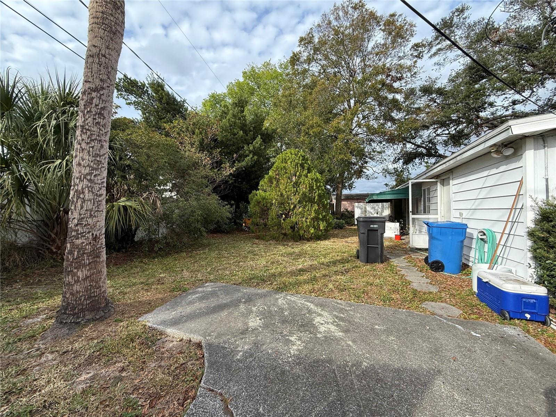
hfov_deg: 102.1
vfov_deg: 85.7
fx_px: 225
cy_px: 208
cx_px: 278
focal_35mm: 14
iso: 50
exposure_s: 1/502
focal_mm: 2.22
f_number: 2.2
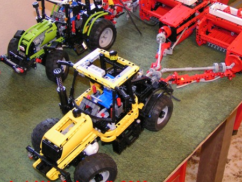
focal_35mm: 54
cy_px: 66
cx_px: 146
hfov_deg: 35.4
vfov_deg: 26.9
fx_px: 378
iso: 200
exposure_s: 1/40
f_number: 2.8
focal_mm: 5.8
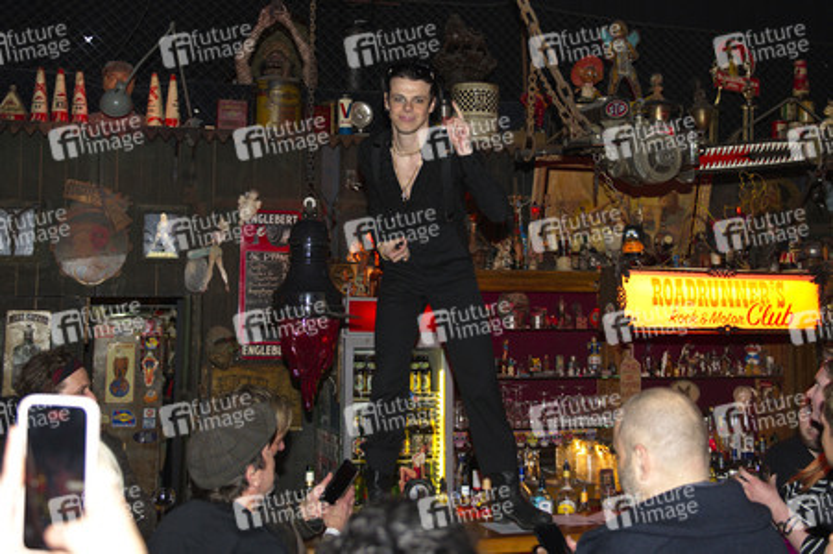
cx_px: 416
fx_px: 740
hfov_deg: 58.8
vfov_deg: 41.1
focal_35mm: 32
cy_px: 277
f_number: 3.2
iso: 1250
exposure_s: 1/160
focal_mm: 32
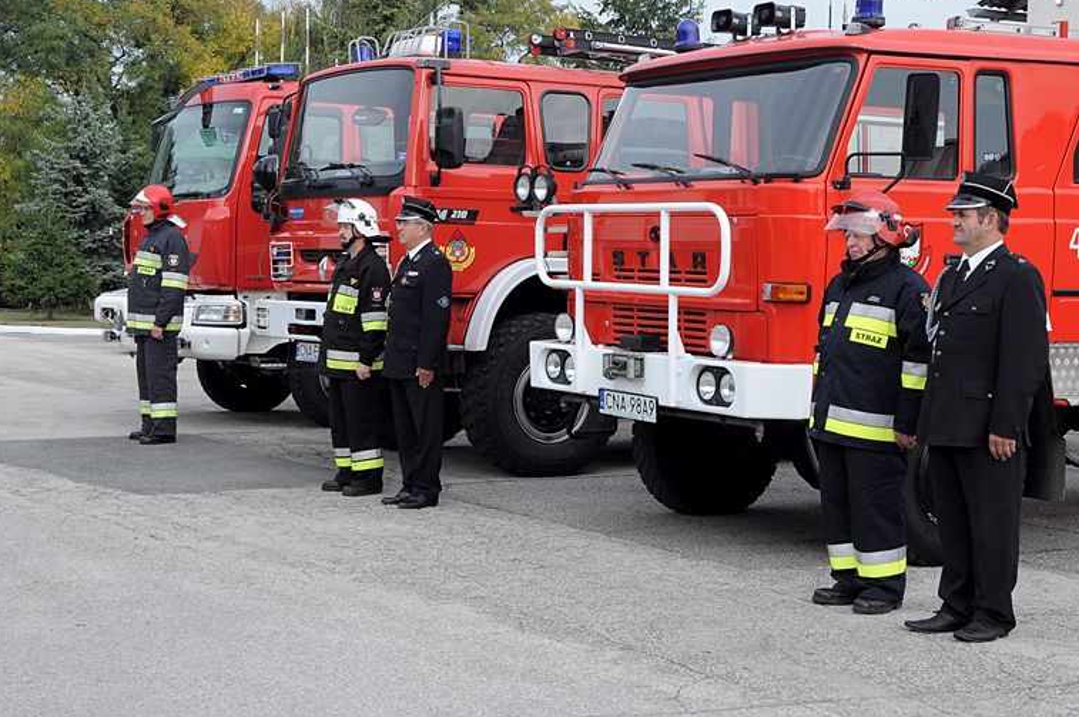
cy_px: 336
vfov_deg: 21.2
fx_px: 1916
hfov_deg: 31.4
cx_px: 510
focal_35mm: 64
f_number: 10
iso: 500
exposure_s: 1/400
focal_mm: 38
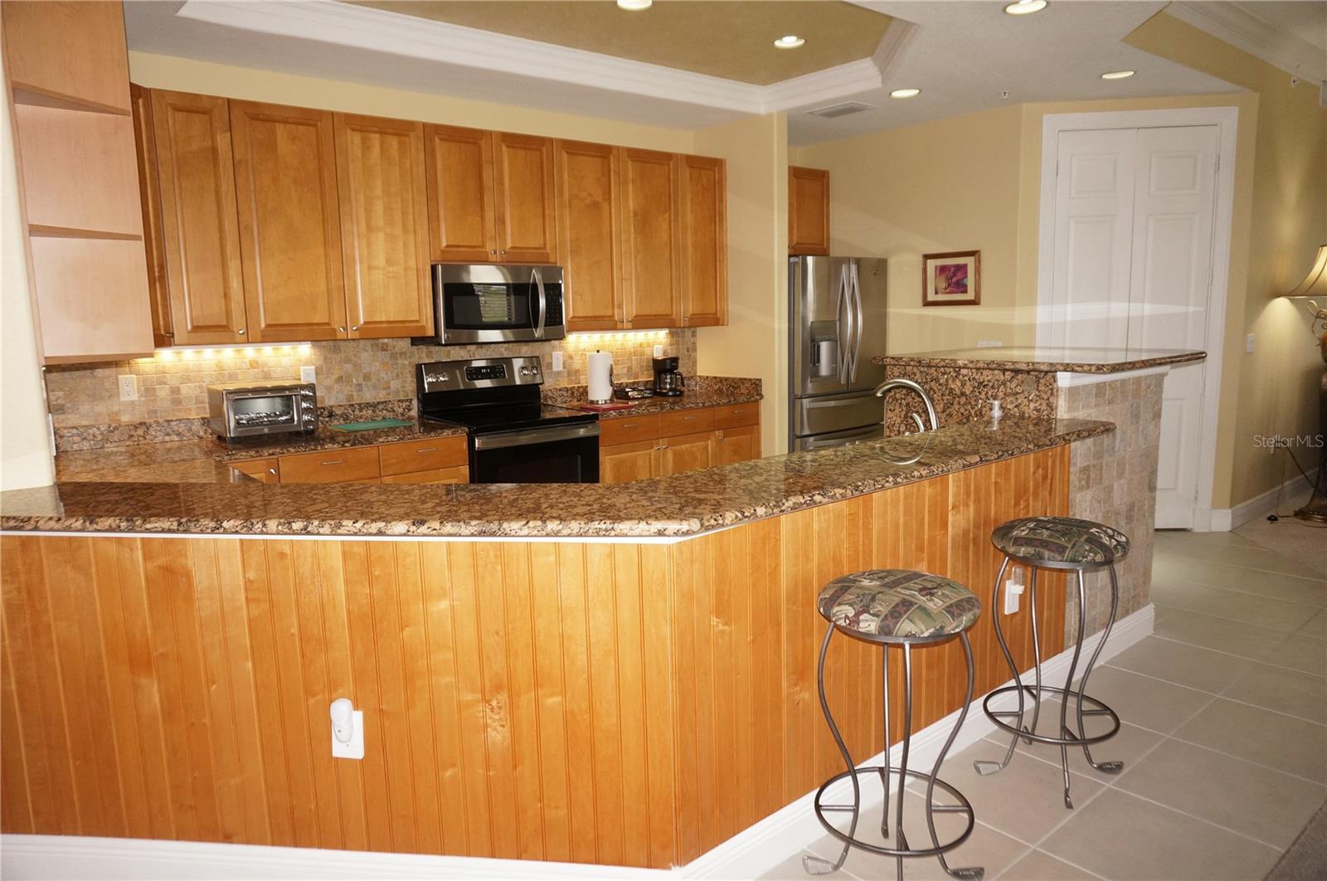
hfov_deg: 73.8
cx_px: 664
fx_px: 883
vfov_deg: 53.0
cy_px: 440
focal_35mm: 24
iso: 640
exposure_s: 1/160
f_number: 4
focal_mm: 16
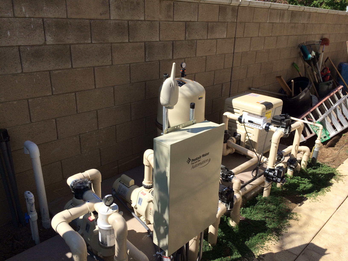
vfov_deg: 46.8
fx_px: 302
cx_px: 174
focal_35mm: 30
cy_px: 130
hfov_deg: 60.0
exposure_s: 1/1866
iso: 32
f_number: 2.2
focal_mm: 4.12
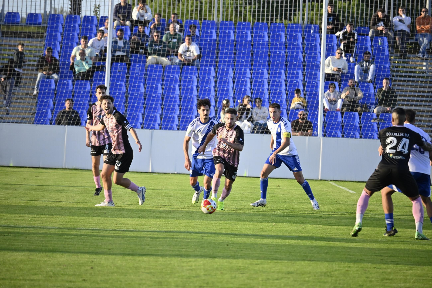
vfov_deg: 3.7
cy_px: 144
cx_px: 216
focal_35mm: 375
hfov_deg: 5.5
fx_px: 4499
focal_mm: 250
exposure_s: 1/800
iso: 800
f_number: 6.3
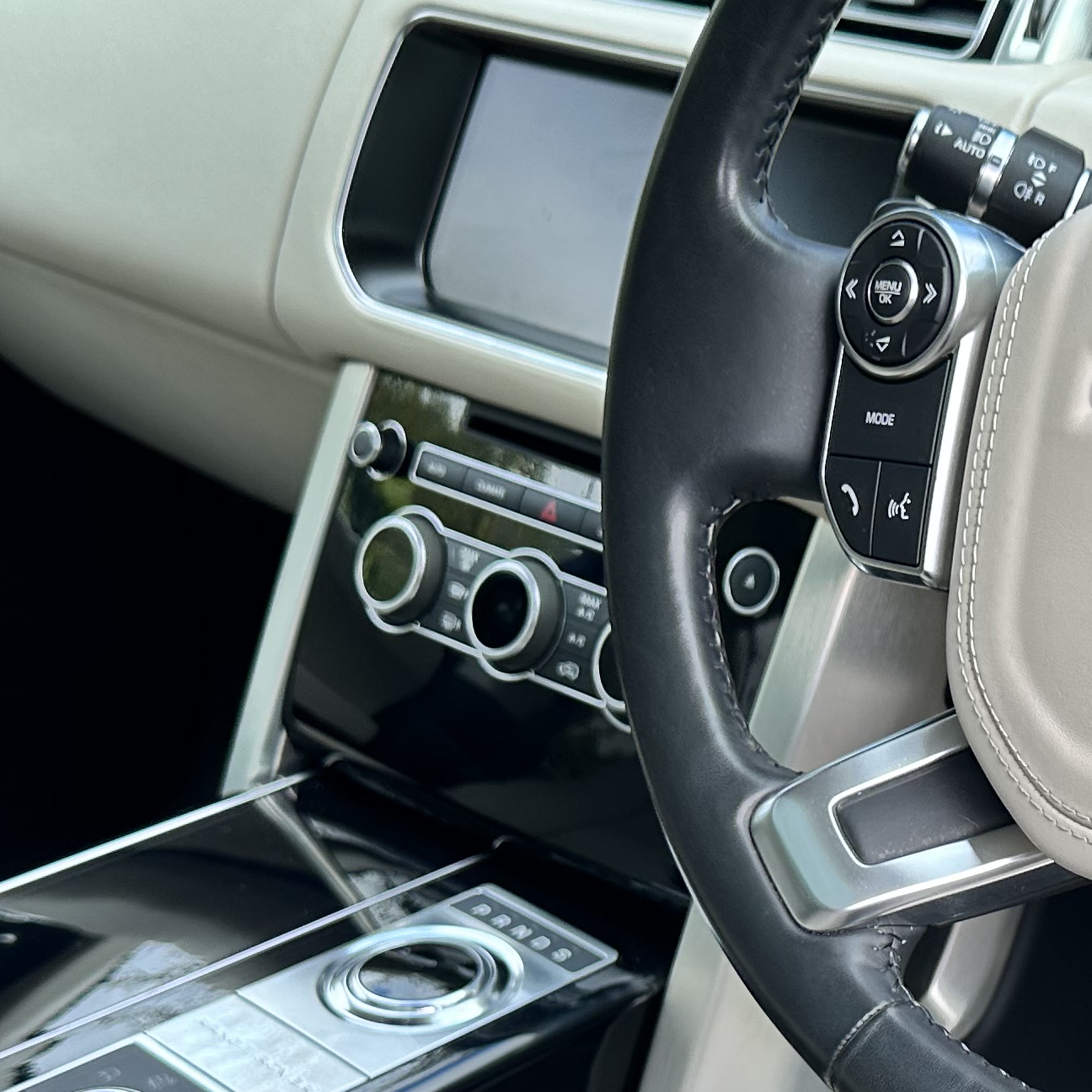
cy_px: 842
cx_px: 996
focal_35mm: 66
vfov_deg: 25.7
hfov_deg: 25.3
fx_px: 2356
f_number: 1.78
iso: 80
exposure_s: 1/439
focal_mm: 6.86
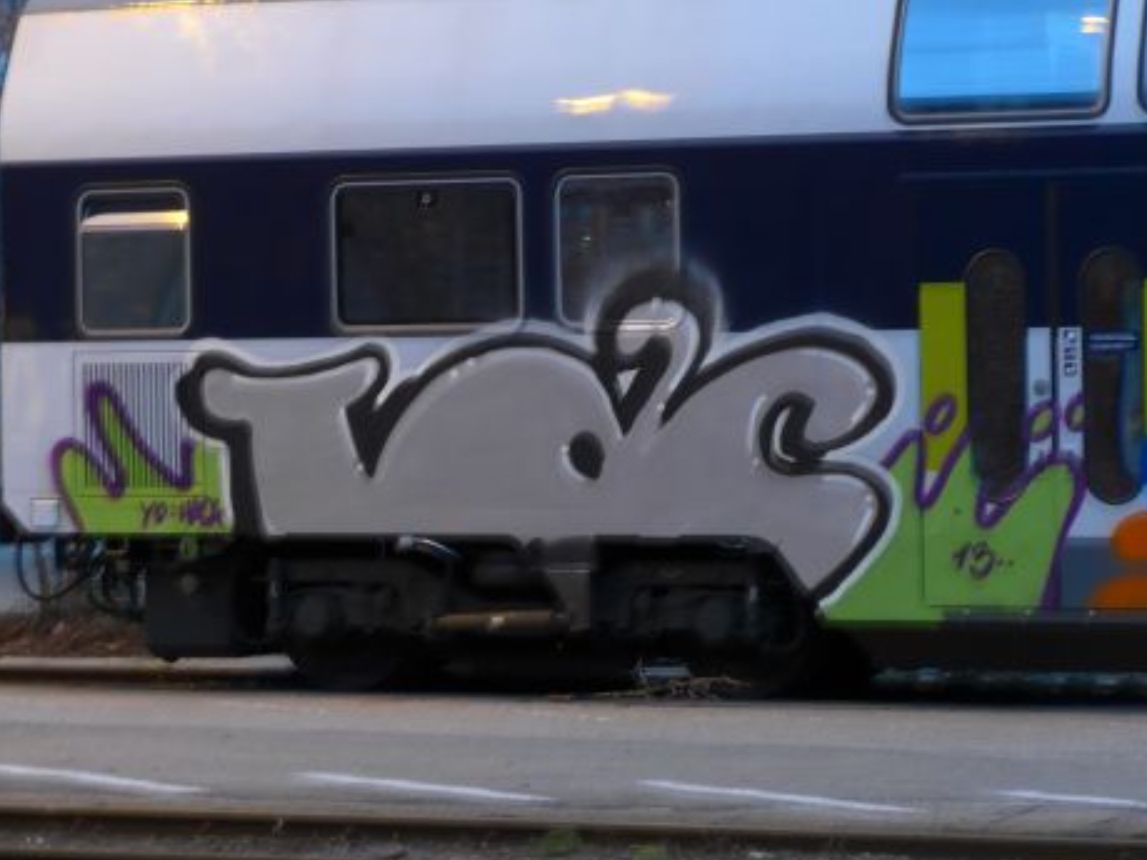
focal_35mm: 135
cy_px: 466
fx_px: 4472
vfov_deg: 11.0
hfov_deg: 14.6
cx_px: 575
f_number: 5.2
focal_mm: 24.3
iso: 800
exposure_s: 1/5
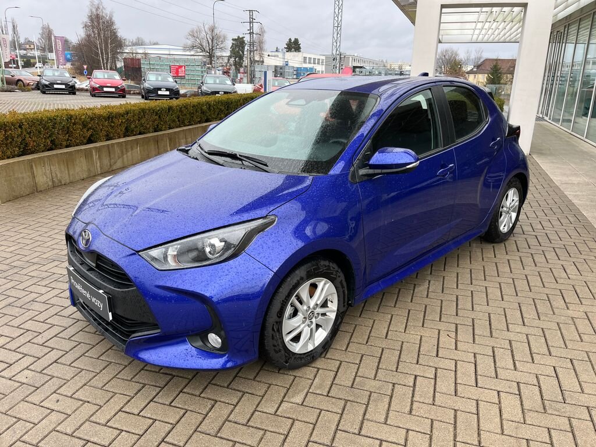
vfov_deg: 53.1
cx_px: 298
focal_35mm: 26
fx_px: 448
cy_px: 224
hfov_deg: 67.3
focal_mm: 5.1
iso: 50
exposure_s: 1/424
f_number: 1.6
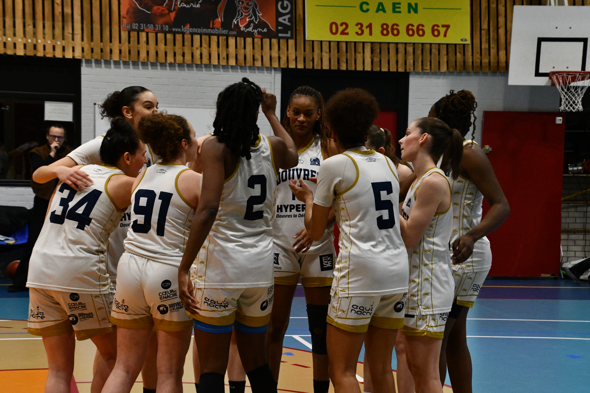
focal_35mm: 93
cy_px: 196
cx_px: 295
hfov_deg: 21.9
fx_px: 1524
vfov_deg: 14.7
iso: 5000
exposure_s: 1/200
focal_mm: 62
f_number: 7.1
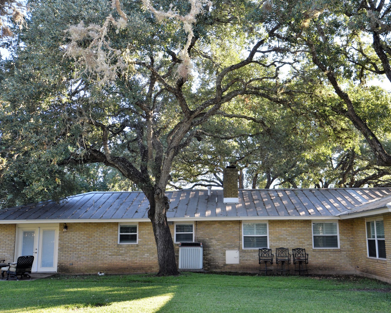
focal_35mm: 41
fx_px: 474
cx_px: 224
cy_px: 157
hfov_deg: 44.7
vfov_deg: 36.5
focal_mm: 24
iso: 400
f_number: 5
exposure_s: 1/200
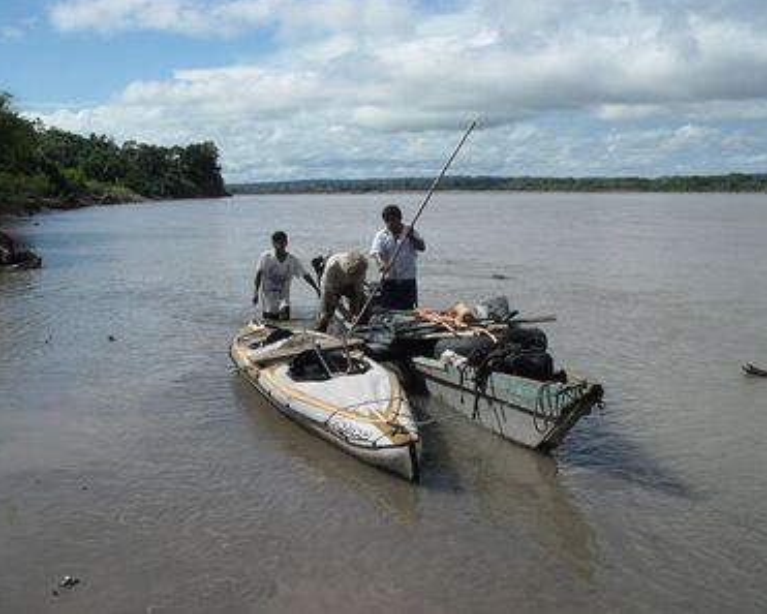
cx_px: 407
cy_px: 306
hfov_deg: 45.8
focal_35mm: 40
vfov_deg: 37.4
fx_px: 908
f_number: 8.3
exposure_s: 1/350
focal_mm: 6.3
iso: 80
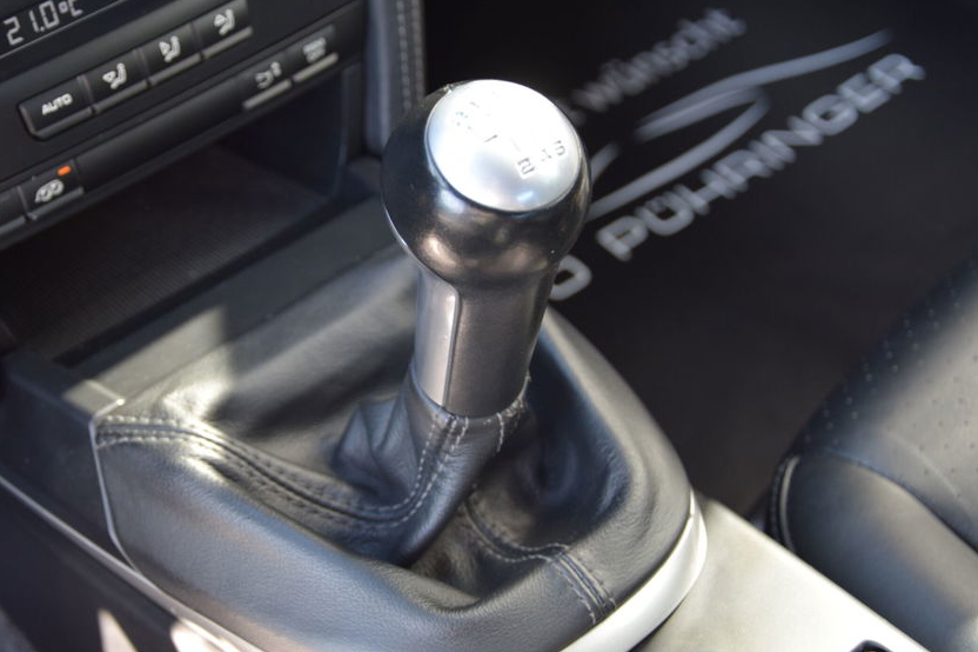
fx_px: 1755
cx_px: 398
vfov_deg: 21.0
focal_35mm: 65
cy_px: 350
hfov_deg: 31.1
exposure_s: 1/60
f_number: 4.5
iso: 450
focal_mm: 35
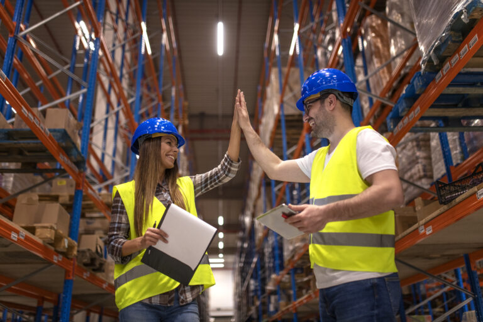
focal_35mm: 35
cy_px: 161
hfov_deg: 54.4
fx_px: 470
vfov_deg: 37.9
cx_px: 242
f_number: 1.4
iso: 500
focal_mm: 35
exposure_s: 1/200
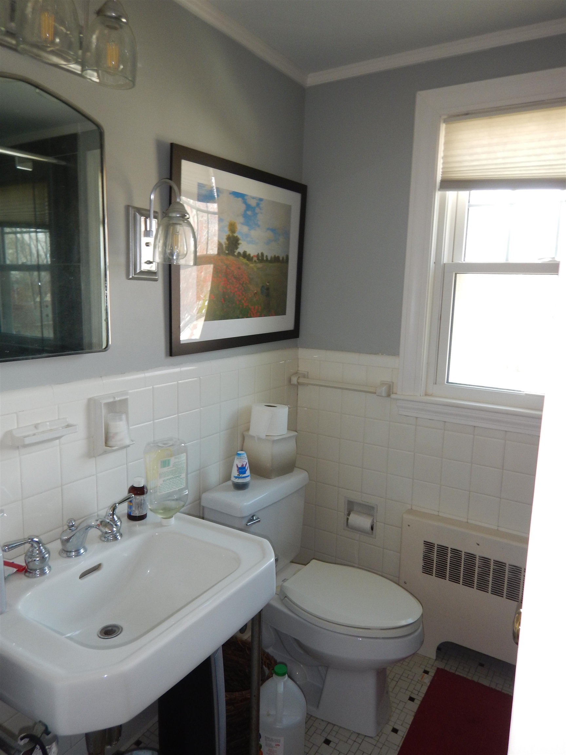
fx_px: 523
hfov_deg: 56.8
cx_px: 283
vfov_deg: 71.6
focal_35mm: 24
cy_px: 378
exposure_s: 1/30
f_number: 2.8
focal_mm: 4.3
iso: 160
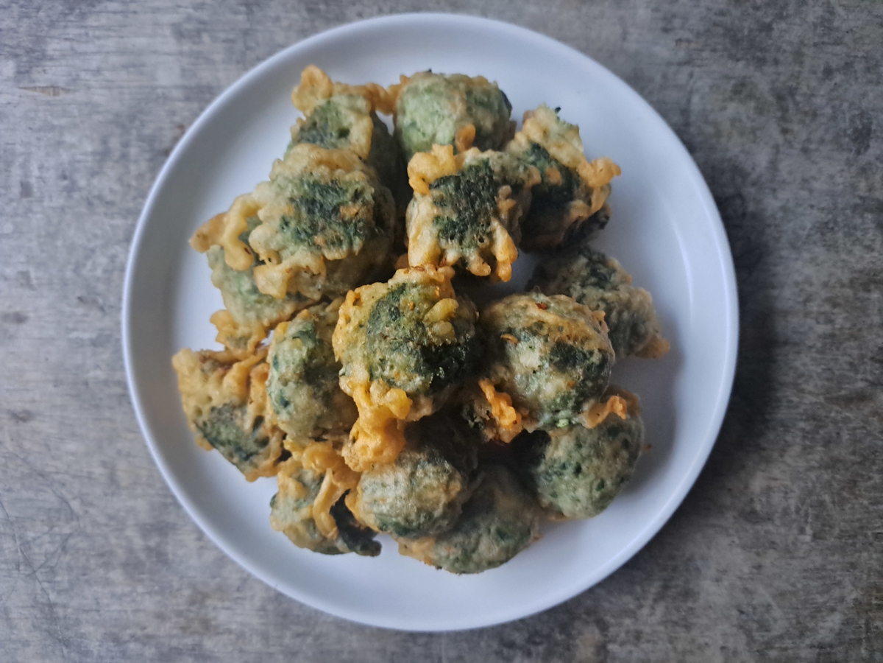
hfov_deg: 71.6
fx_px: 612
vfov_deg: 56.8
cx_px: 442
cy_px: 332
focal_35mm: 24
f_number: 1.8
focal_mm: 5.23
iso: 1000
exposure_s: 1/14
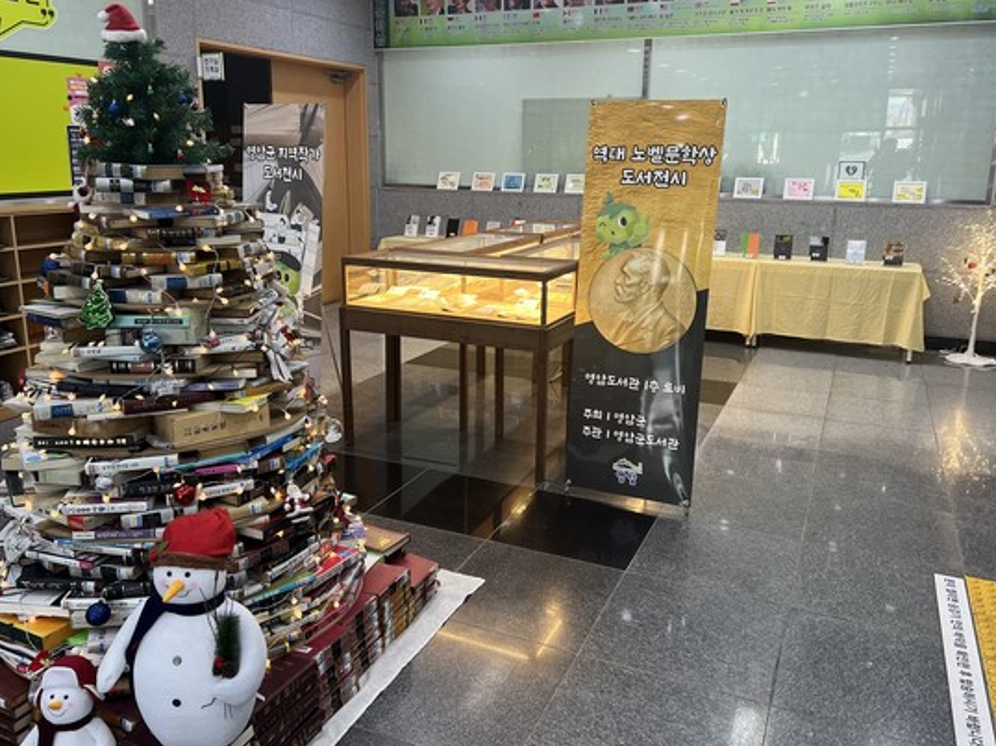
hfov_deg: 61.7
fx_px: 834
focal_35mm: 29
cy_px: 333
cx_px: 492
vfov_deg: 48.1
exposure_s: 1/120
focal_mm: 5.7
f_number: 1.5
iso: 125
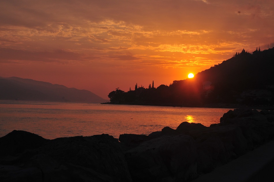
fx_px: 570
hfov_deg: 27.0
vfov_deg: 18.1
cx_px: 137
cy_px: 91
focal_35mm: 75
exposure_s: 1/500
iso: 400
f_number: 11
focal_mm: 50
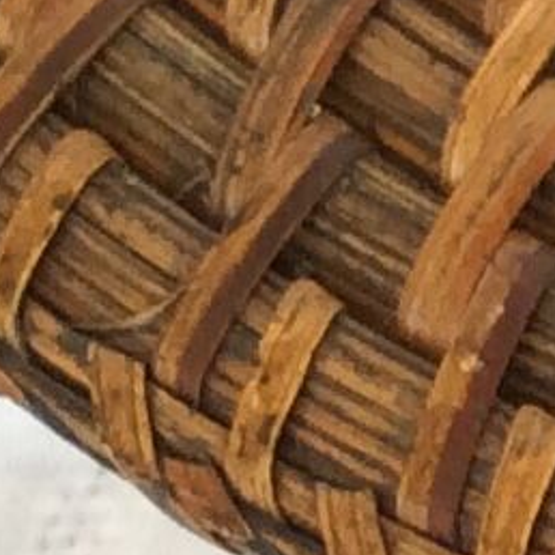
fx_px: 5152
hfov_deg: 5.8
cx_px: 1639
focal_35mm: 284
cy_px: 615
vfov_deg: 6.1
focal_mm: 3.3
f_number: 2.4
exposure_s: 1/50
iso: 40
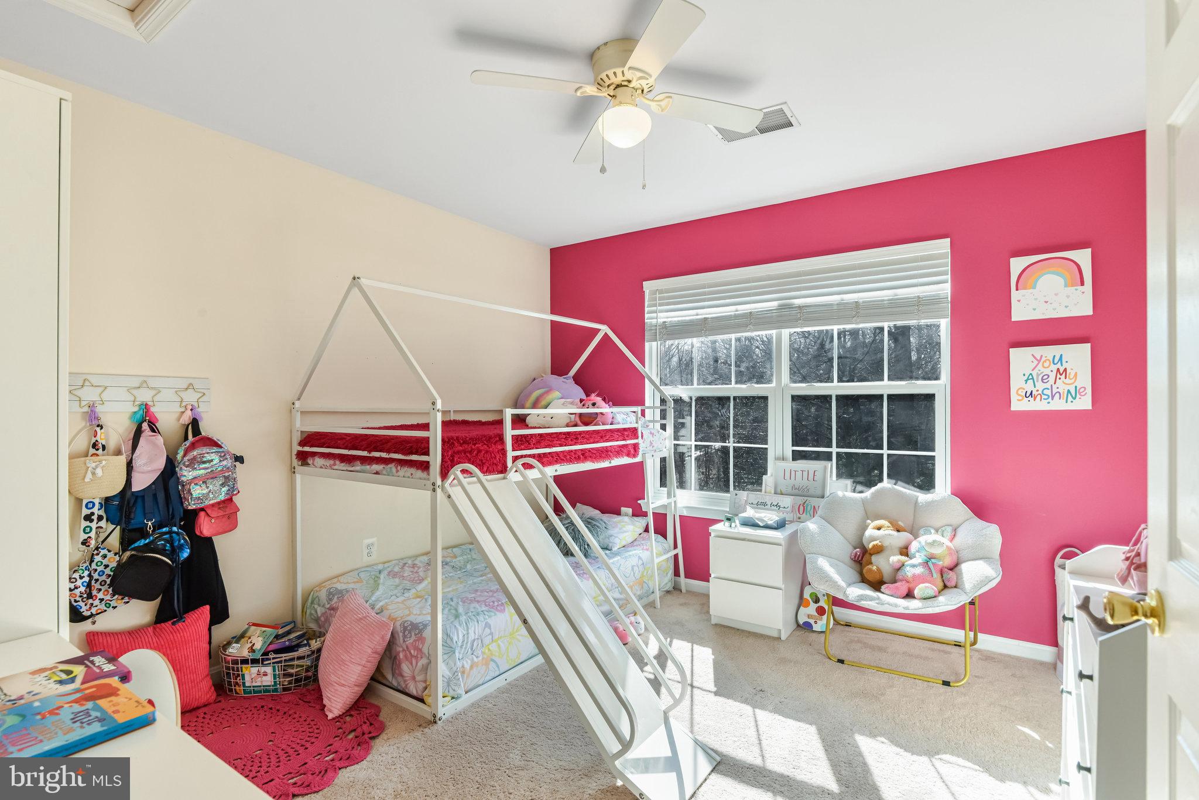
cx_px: 600
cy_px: 400
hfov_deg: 93.3
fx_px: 566
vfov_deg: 70.5
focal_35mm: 17
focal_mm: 17
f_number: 8
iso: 500
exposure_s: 1/60
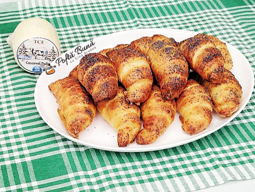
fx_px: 457
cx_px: 128
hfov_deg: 31.2
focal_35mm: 62
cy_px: 96
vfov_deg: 23.7
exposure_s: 1/50
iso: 181
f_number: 1.75
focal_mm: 5.25
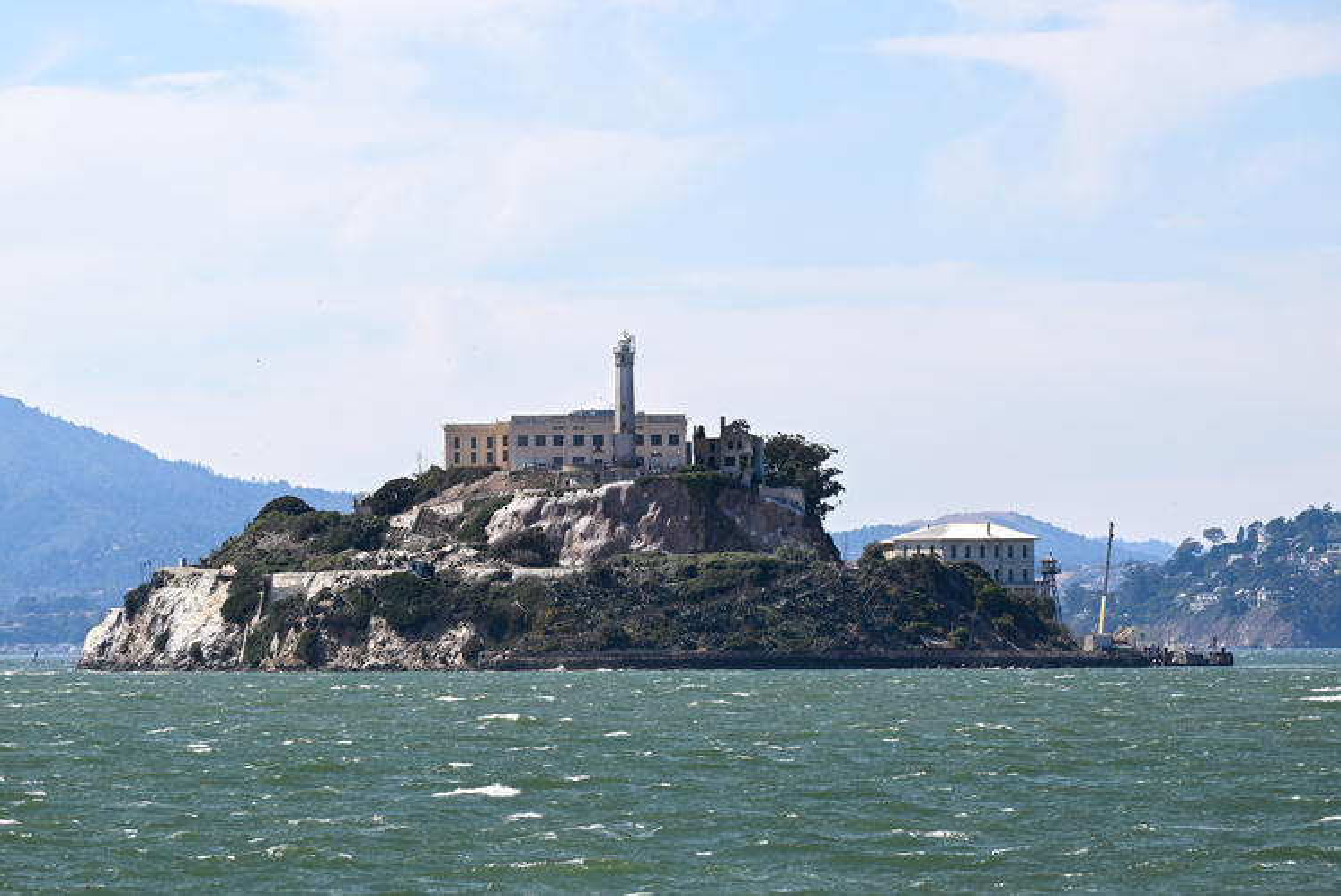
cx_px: 672
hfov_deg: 10.2
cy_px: 448
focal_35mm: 201
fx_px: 7490
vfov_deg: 6.8
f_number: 8
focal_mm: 200
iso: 200
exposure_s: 1/640
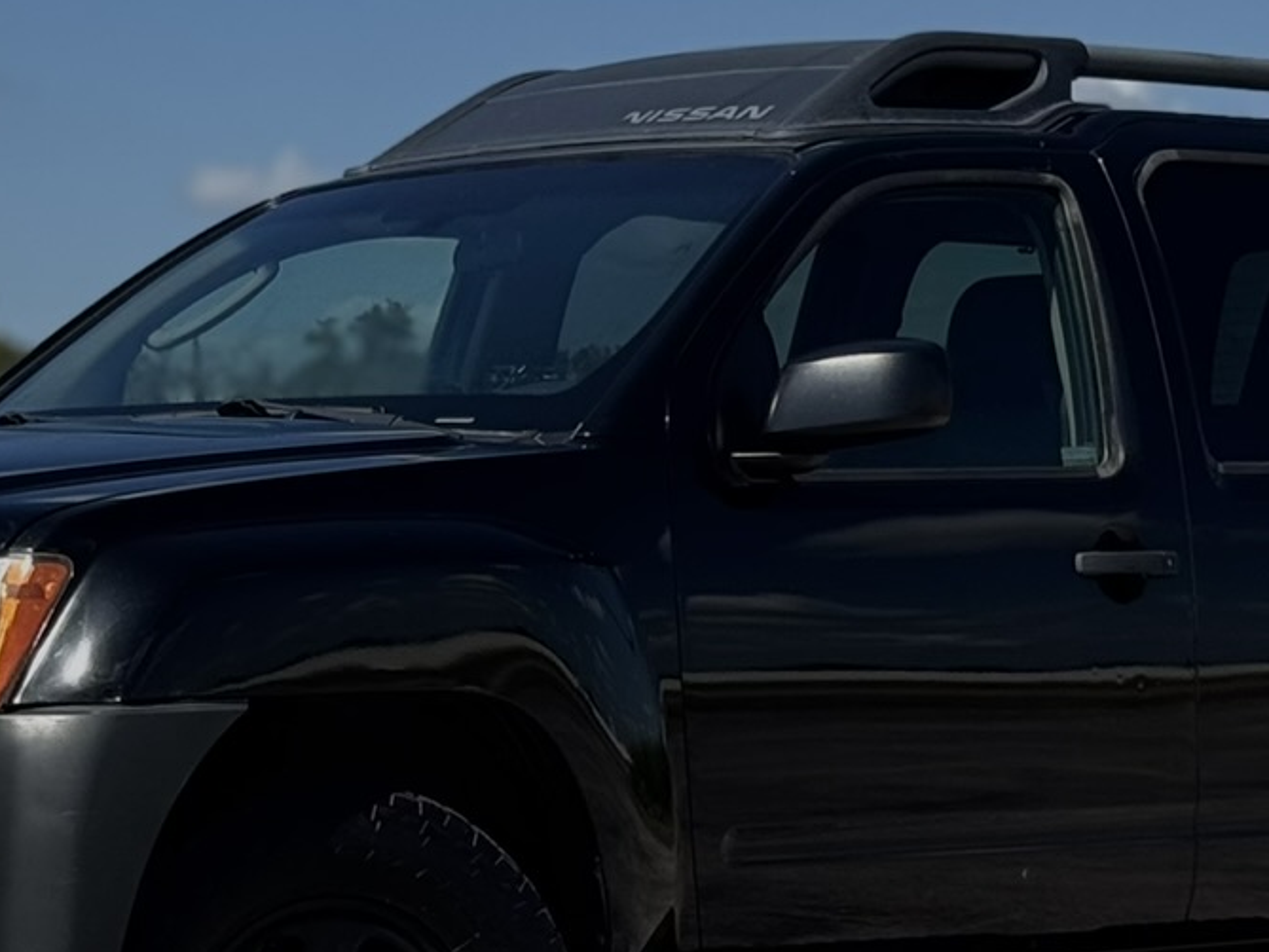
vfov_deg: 10.1
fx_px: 5390
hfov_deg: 13.4
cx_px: 556
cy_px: 702
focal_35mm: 147
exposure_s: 1/5848
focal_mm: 6.76
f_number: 1.78
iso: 64
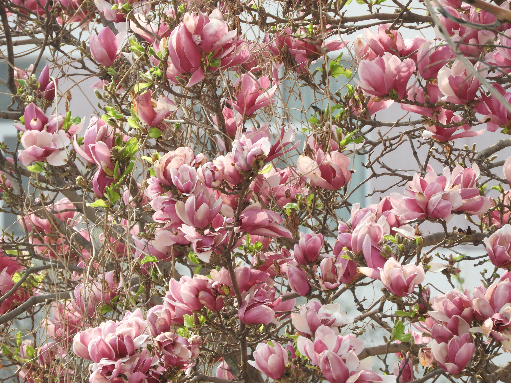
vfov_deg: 2.5
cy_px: 192
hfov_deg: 3.3
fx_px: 8857
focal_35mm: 600
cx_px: 256
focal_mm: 107.5
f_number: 5.6
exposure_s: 1/250
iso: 110
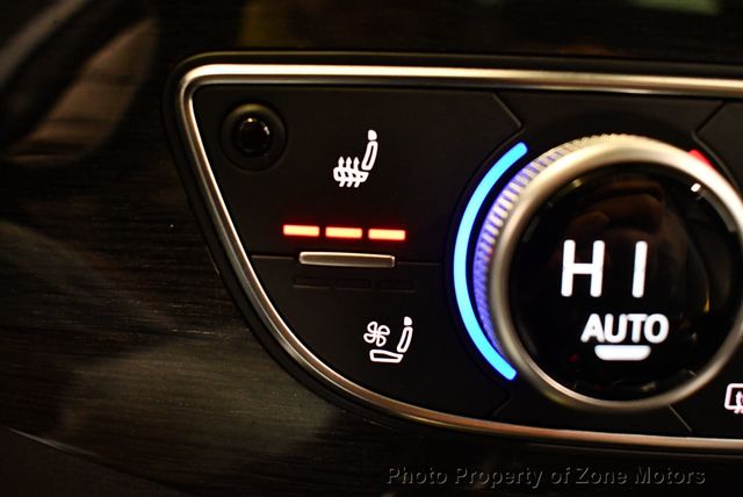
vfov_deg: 36.9
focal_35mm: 36
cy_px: 248
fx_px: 744
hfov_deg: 53.1
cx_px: 372
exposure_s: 1/60
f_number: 3.5
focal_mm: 18
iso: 3200
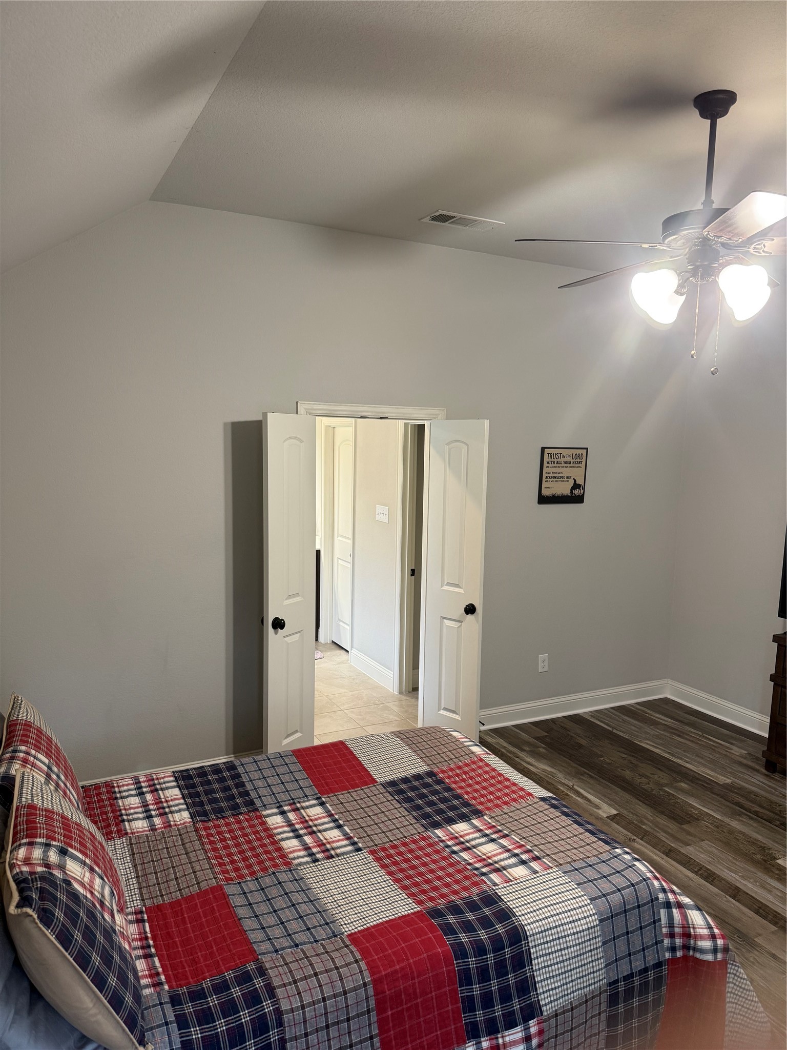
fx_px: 728
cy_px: 525
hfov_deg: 56.8
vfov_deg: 71.6
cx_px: 394
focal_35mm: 24
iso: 160
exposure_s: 1/60
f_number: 1.78
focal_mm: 6.76
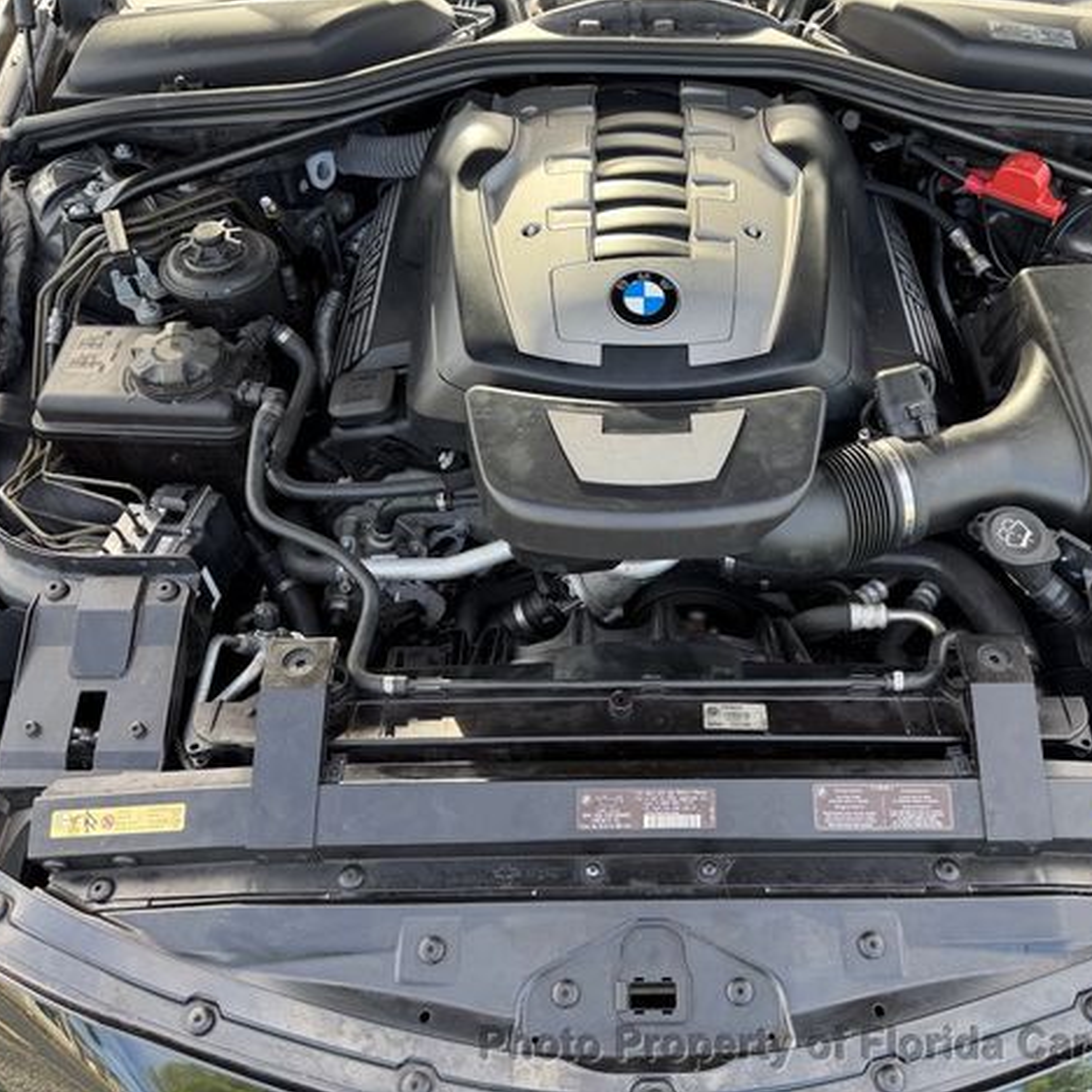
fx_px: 1035
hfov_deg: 55.3
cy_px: 534
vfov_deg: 55.6
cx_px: 642
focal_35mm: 29
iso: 80
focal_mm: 6.76
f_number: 1.78
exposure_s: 1/198
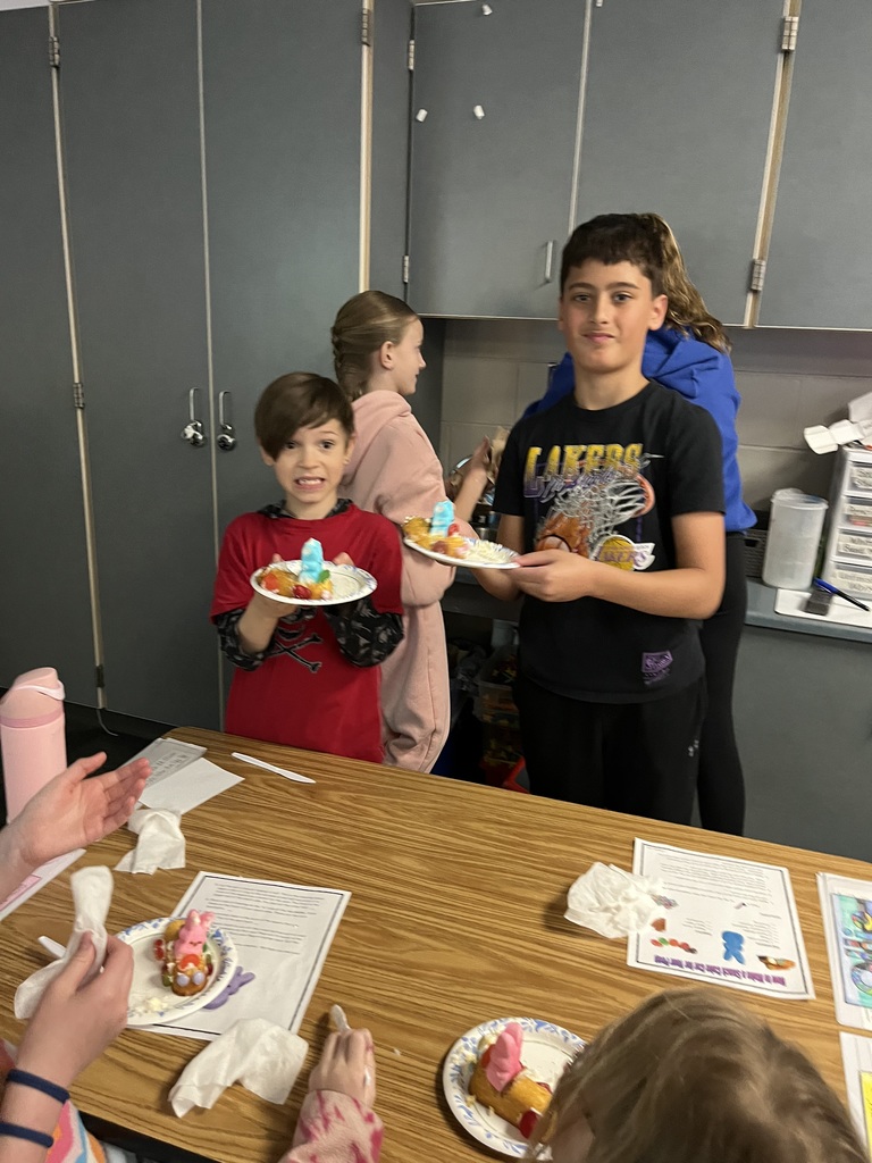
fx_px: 873
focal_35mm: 26
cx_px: 436
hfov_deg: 53.1
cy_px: 582
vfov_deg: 67.3
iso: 640
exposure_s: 1/27
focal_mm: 5.1
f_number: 1.6
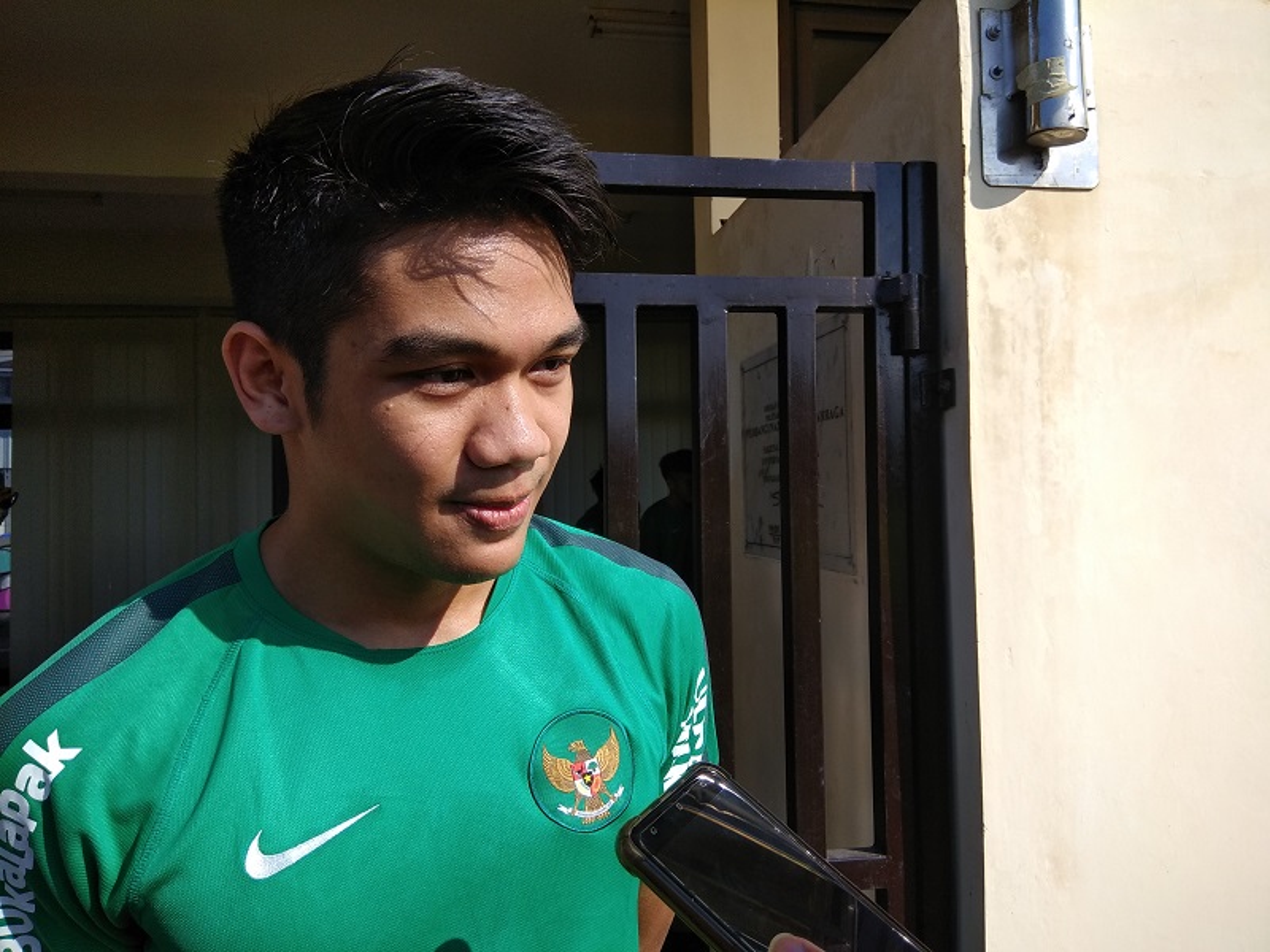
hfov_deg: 79.0
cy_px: 476
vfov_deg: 63.4
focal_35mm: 21
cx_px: 635
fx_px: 770
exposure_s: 1/1196
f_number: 2
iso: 100
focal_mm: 3.57
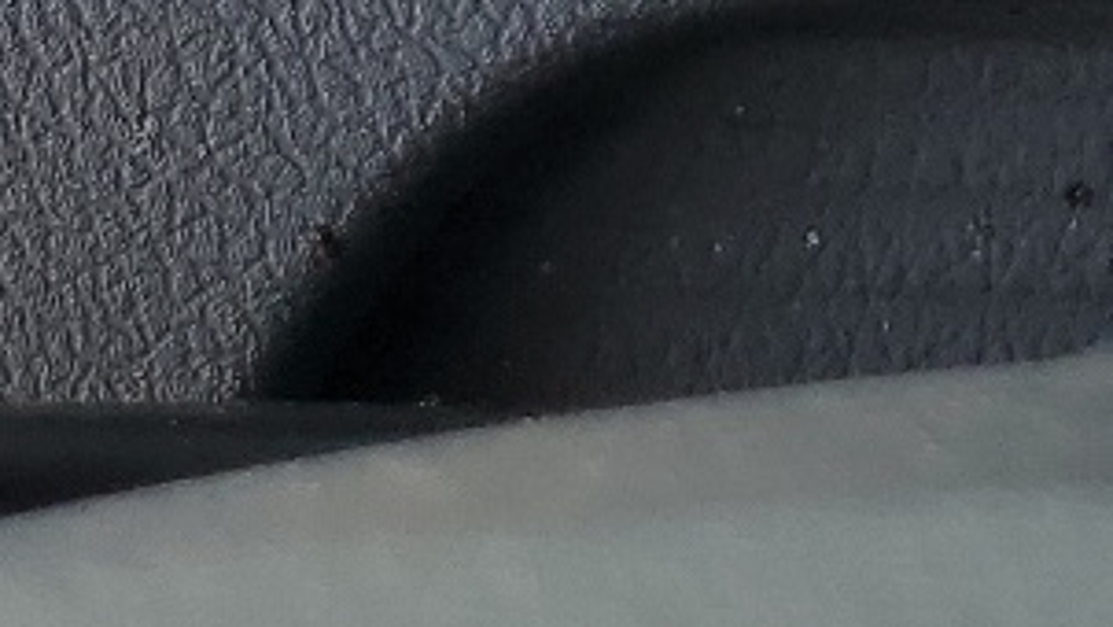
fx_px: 4428
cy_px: -1239
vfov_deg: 7.2
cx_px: 1529
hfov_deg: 13.7
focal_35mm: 150
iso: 50
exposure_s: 1/128
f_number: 1.5
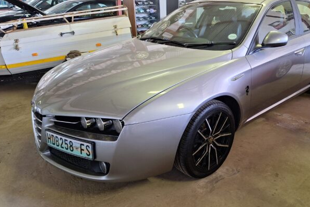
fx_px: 250
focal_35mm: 29
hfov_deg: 63.2
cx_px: 183
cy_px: 89
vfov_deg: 44.9
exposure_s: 1/33
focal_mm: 5.54
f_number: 1.8
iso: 250
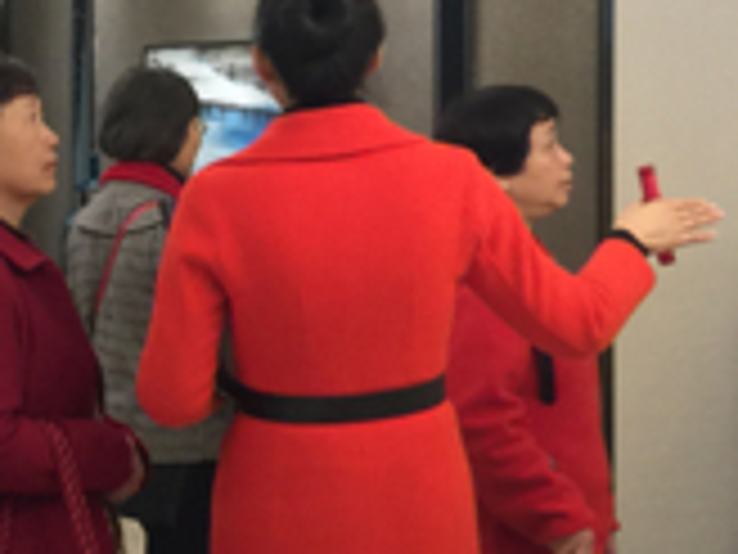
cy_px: 248
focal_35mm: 97
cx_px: -108
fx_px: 2068
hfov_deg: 19.3
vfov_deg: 15.2
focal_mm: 4.15
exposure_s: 1/17
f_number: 2.2
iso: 64
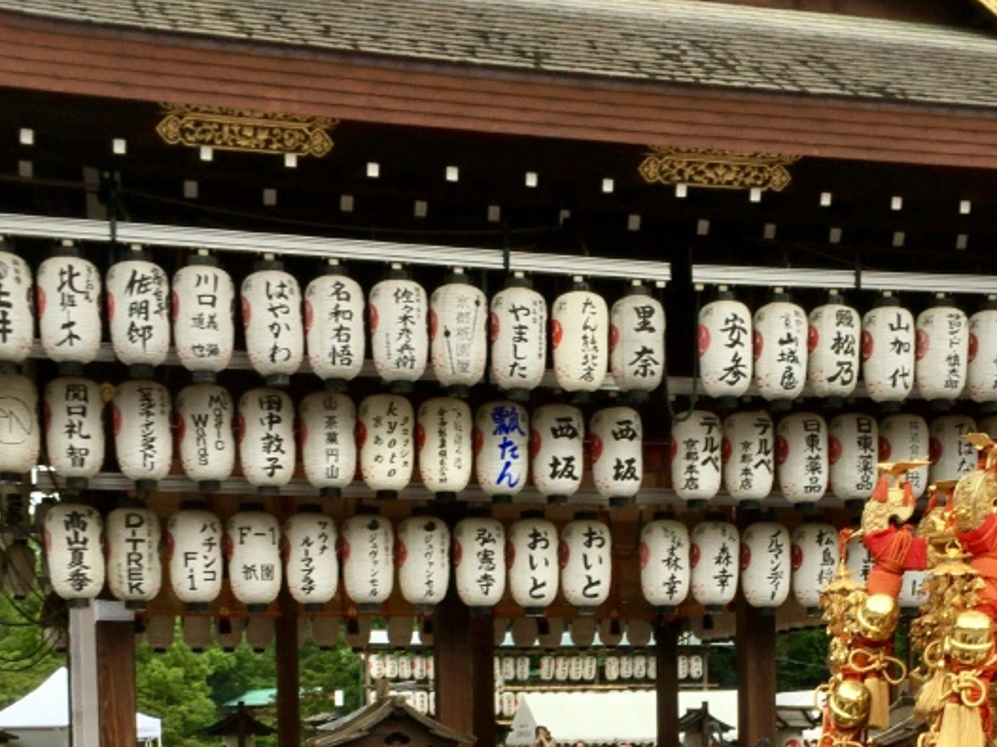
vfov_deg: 21.1
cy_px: 825
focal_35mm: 66
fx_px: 1900
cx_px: 617
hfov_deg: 29.3
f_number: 2.2
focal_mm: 4.15
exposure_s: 1/120
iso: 25
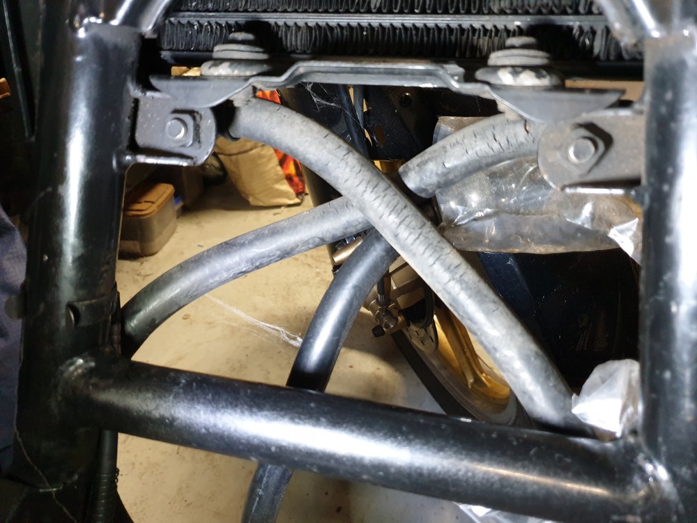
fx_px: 524
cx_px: 348
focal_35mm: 26
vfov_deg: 53.1
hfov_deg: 67.3
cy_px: 262
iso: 320
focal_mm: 4.3
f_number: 1.5
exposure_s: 1/50
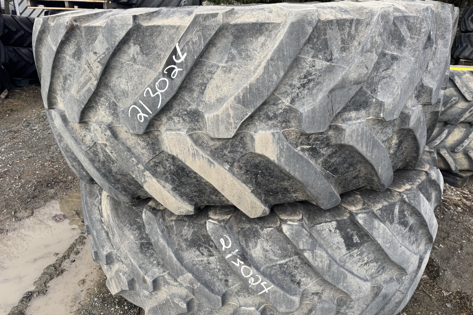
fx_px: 328
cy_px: 152
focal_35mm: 25
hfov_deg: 71.5
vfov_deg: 51.3
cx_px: 237
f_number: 1.78
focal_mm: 6.76
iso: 80
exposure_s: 1/876
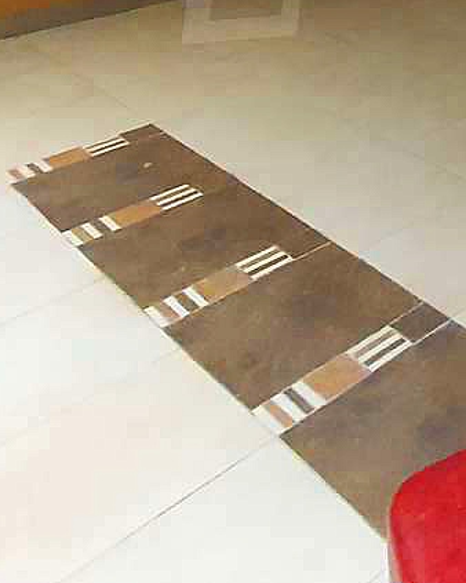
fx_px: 776
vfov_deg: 31.2
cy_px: -187
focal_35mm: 45
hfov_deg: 23.8
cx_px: 753
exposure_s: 1/33
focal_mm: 1.8
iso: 640
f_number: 2.2
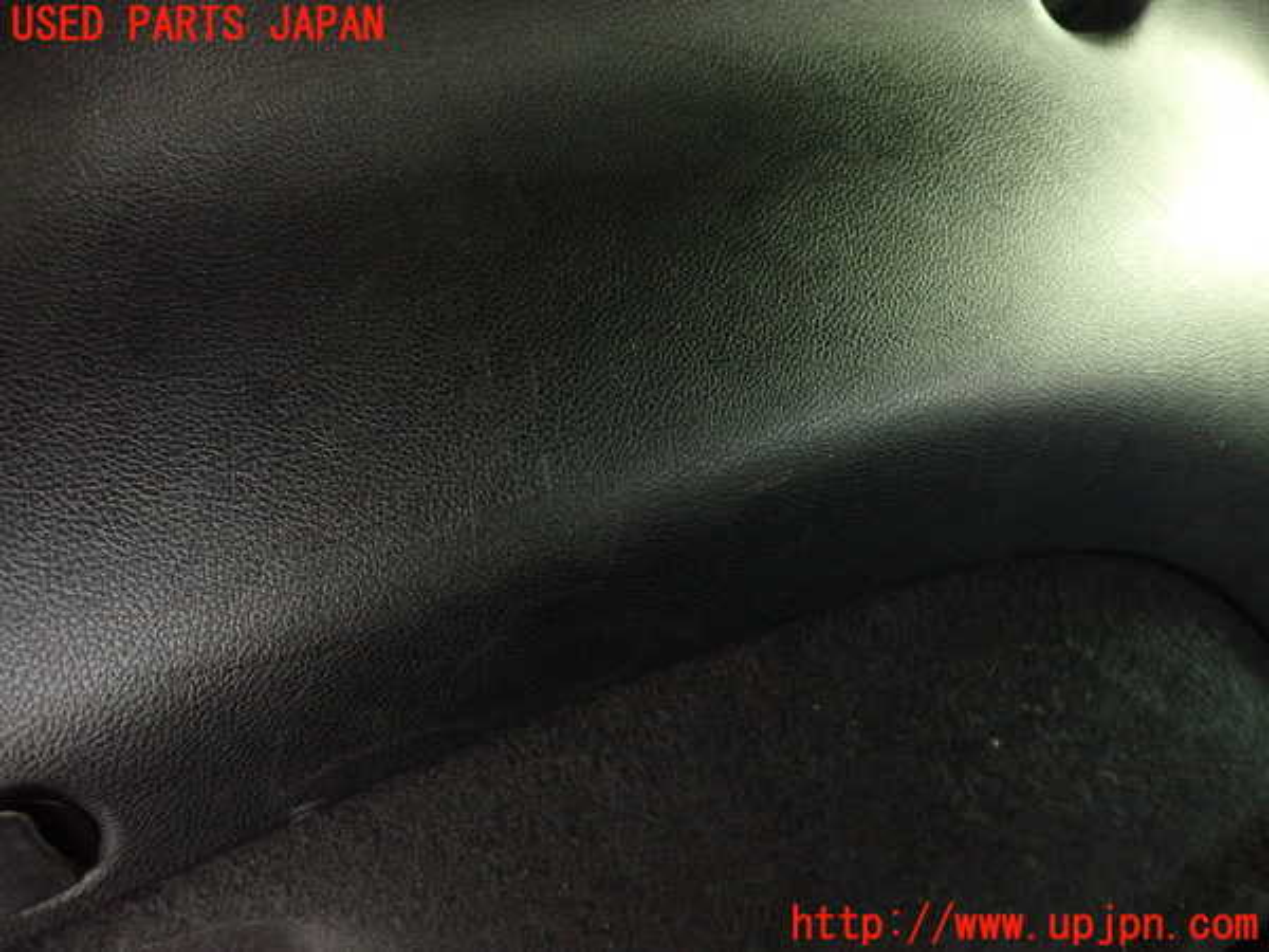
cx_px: 634
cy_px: 476
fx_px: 916
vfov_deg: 54.9
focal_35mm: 25
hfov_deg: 69.4
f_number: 2
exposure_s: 1/15
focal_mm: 4.5
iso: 800
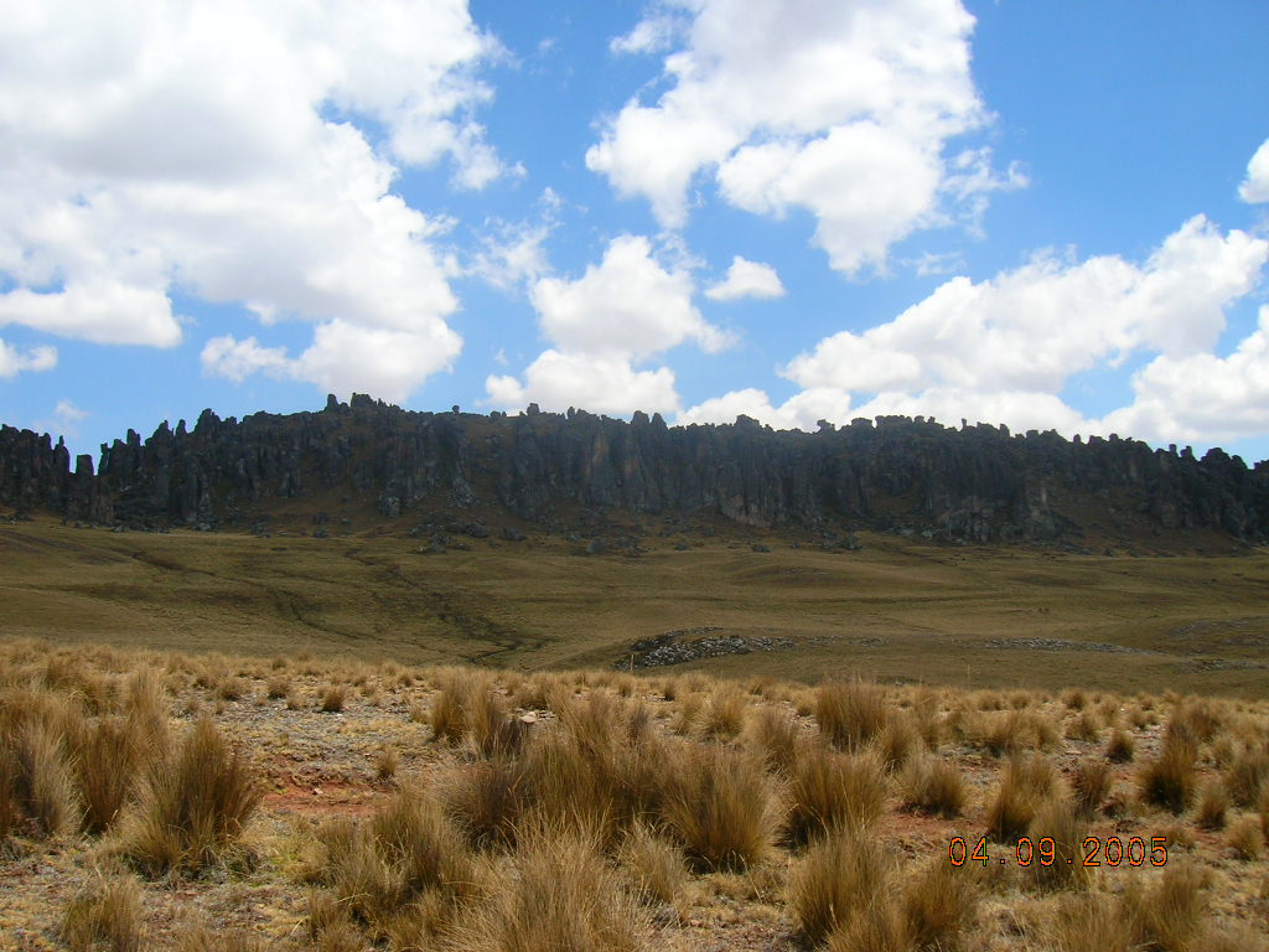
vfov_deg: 41.8
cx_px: 634
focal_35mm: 34
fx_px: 1246
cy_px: 476
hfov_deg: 54.0
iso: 50
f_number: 4.9
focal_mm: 5.7
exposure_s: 1/431
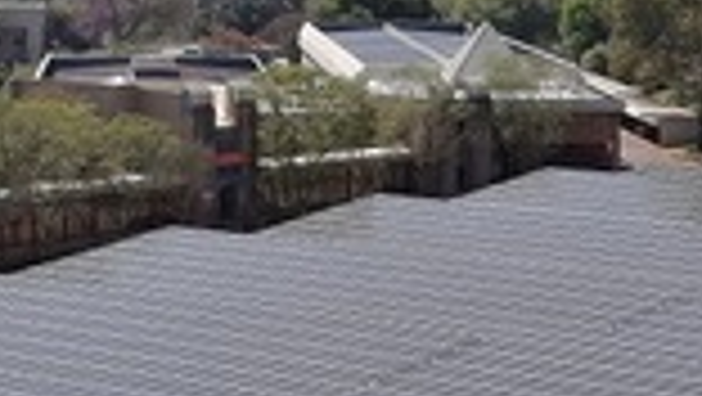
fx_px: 2701
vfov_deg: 8.4
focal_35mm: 145
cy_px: 68
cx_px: 583
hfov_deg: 14.7
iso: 50
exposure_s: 1/1727
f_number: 1.8
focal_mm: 3.62
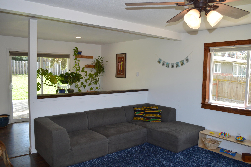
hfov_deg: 67.4
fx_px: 188
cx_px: 126
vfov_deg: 47.8
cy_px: 84
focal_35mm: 27
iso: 400
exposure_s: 1/125
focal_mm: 18
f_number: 4
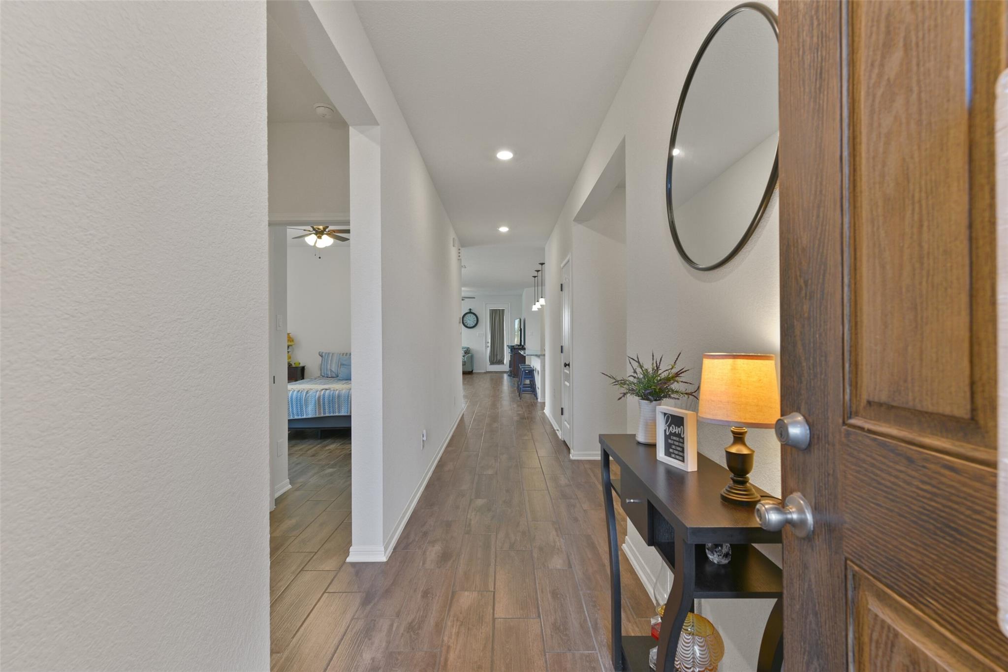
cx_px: 504
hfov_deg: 96.7
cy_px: 336
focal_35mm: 16
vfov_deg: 73.8
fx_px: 448
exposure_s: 1/4
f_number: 6.3
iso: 200
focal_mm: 16
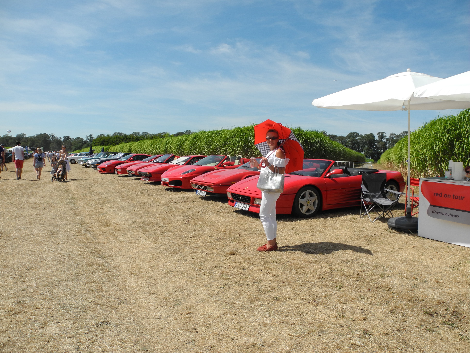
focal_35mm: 28
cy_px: 176
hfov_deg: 63.4
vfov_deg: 49.7
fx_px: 380
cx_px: 235
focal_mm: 6
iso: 100
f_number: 4.5
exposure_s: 1/1000
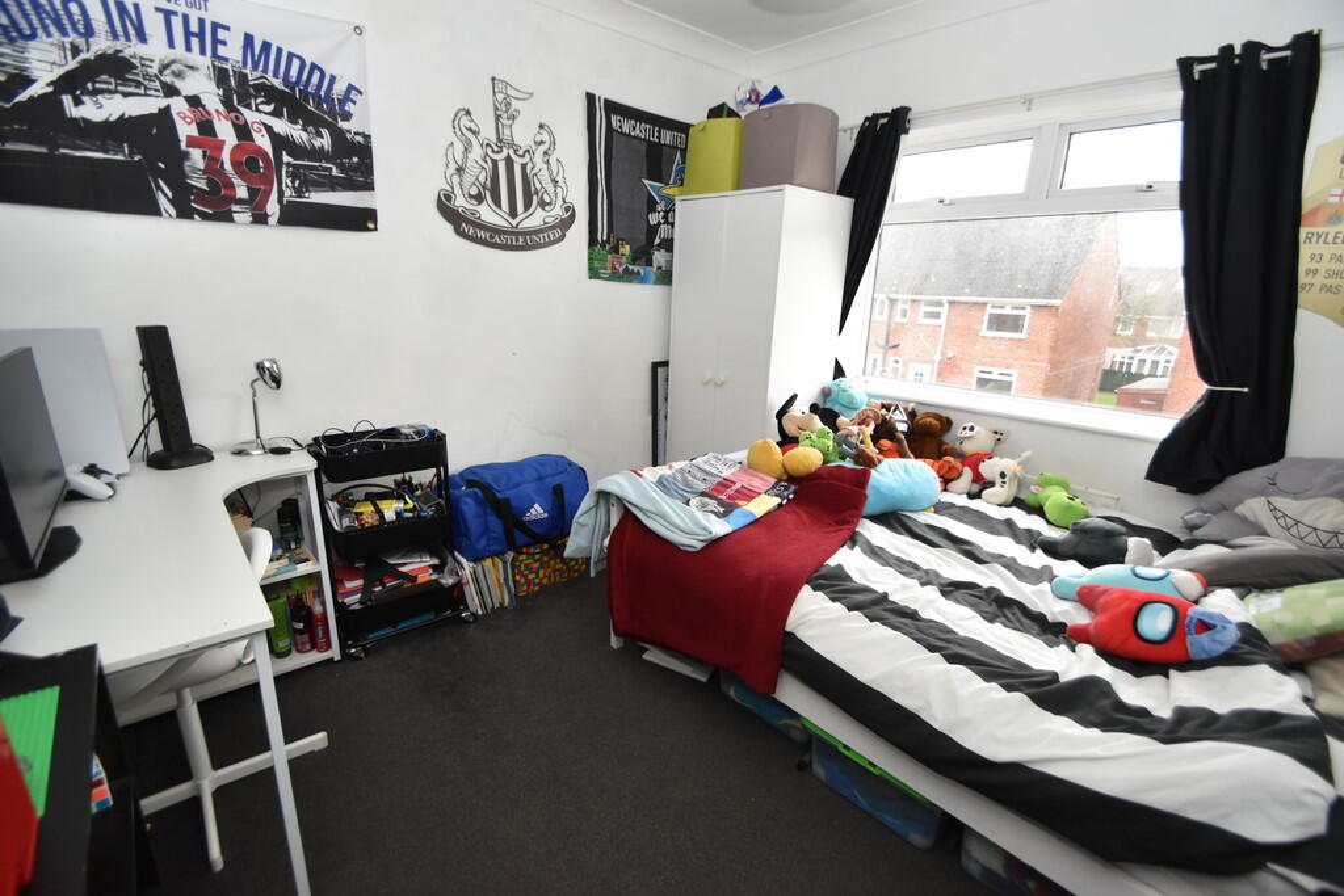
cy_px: 448
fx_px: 560
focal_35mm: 15
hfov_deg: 100.4
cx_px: 672
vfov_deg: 77.3
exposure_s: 1/60
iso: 800
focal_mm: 10
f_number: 4
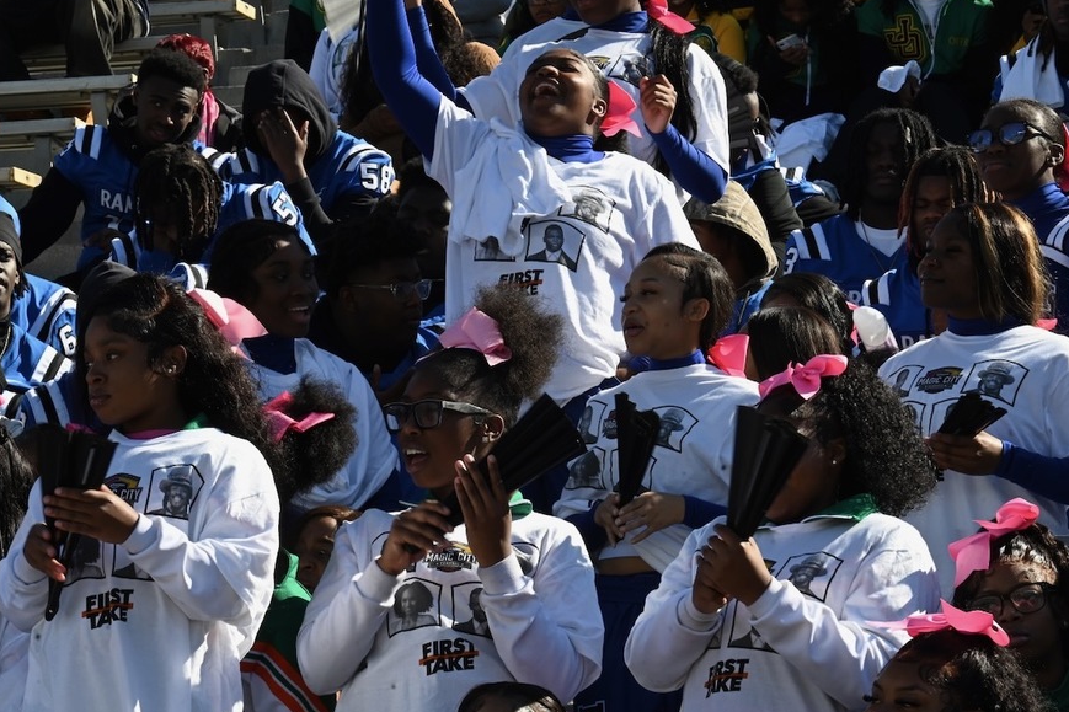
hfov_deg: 12.5
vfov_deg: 8.3
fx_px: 4898
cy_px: 352
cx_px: 527
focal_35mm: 165
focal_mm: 140
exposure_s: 1/125
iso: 400
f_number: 22
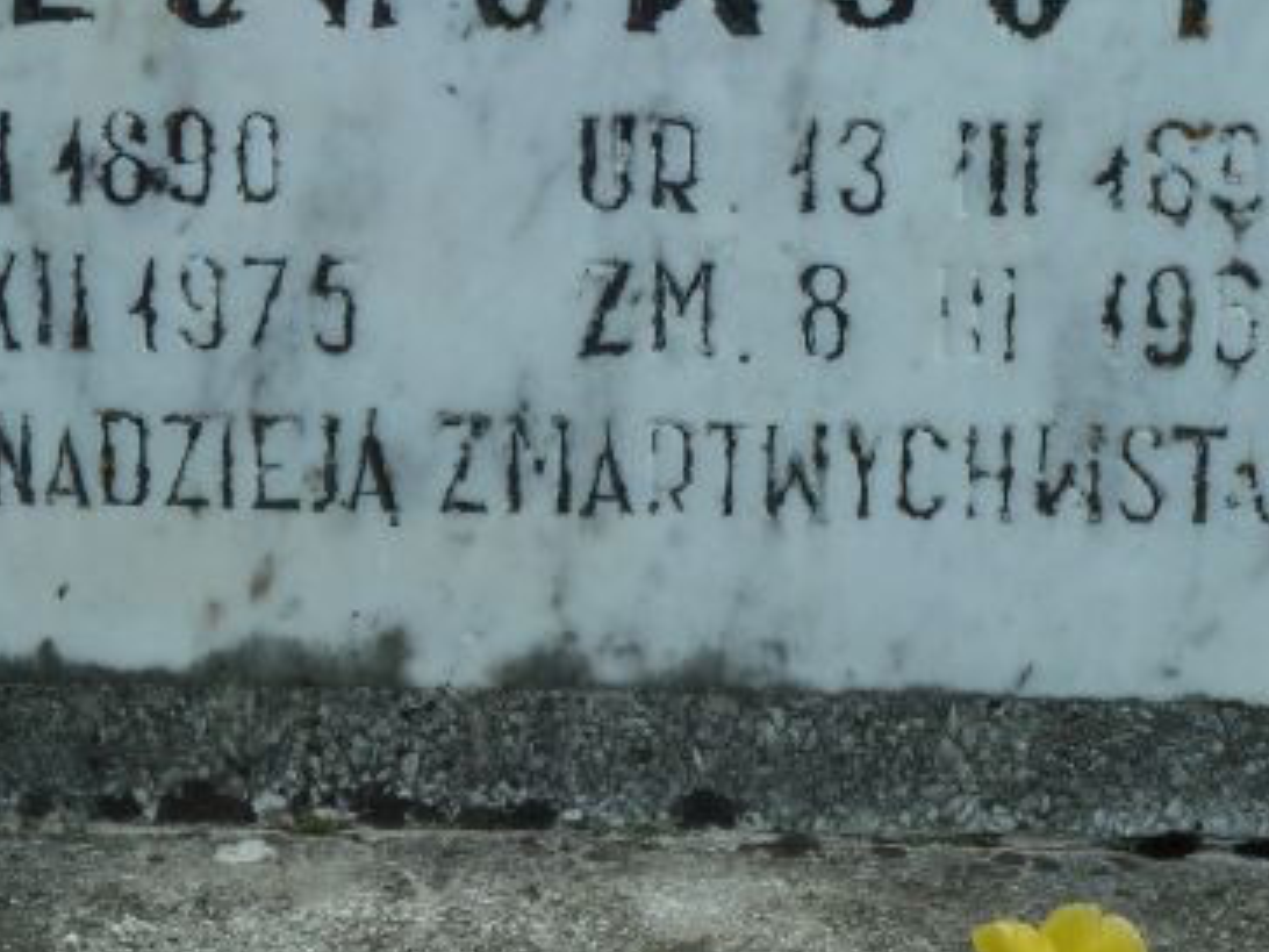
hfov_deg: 8.8
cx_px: 516
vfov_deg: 6.6
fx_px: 8248
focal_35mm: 225
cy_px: 129
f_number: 4.4
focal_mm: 21
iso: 80
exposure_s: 1/160
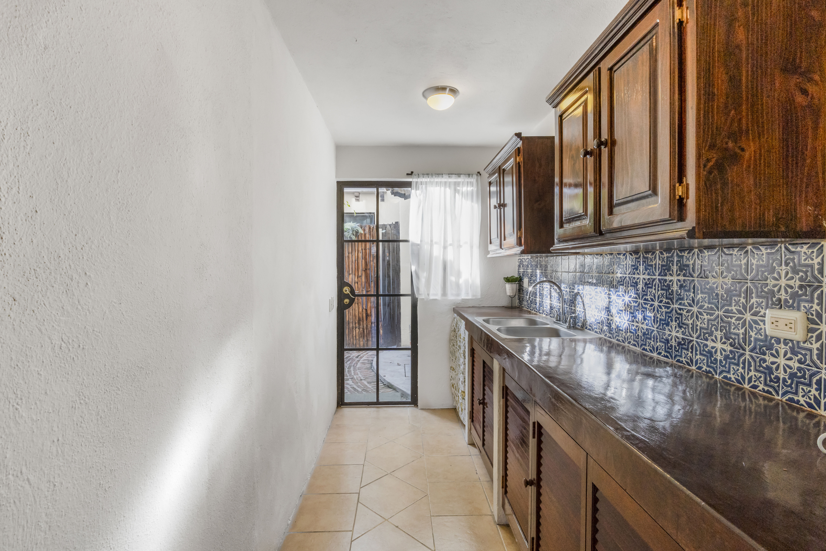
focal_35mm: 16
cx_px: 413
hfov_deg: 95.0
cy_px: 276
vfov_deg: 72.1
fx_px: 379
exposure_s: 1/45
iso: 640
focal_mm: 11
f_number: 8
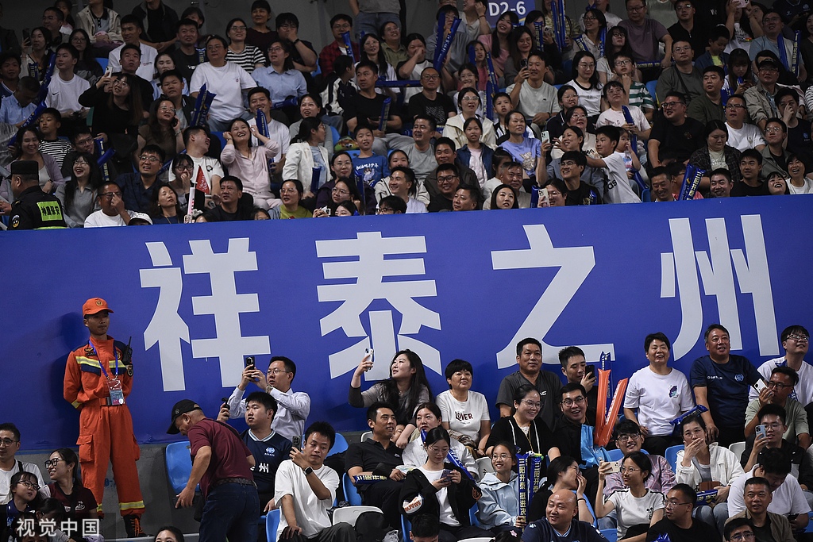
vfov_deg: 5.7
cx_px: 406
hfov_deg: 8.6
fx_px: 5420
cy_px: 271
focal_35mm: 240
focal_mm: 240
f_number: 4
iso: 4000
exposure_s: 1/320
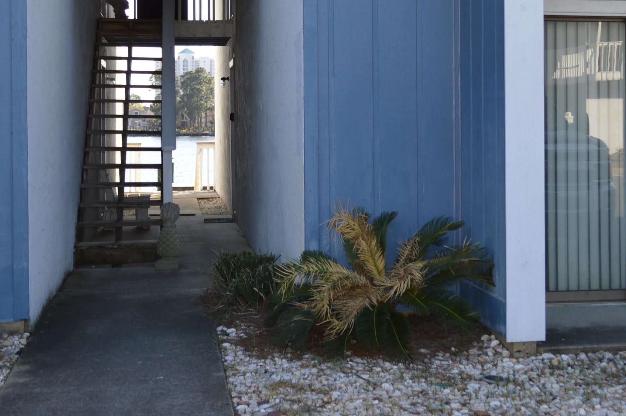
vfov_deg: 20.5
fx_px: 1146
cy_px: 121
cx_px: 352
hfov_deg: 30.5
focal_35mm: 66
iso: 100
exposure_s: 1/200
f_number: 5
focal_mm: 26
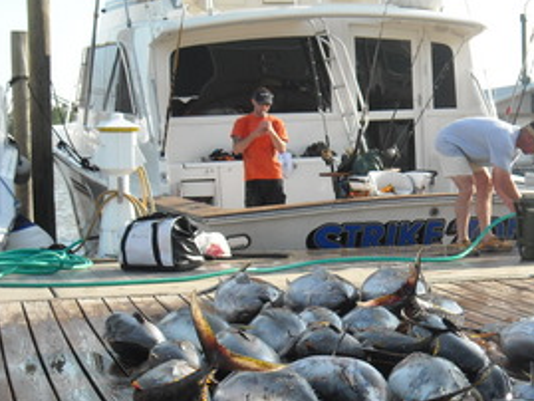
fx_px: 1559
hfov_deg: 19.3
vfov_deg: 14.6
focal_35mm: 101
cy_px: 270
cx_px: 385
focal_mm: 11.02
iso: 64
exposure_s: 1/323
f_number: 3.7
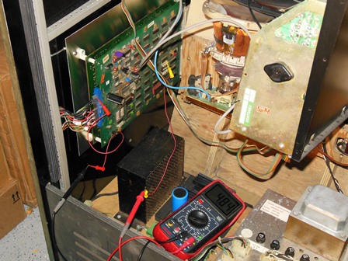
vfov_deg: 29.1
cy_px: 130
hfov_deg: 38.2
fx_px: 503
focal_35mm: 50
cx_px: 174
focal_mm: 8.9
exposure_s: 1/60
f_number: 4
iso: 320
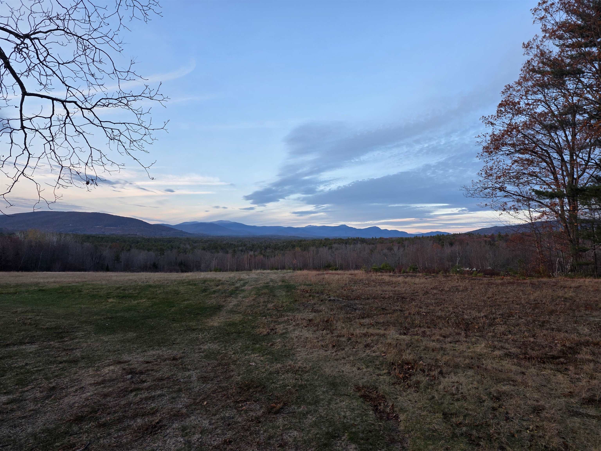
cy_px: 226
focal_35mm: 23
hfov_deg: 73.9
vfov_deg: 58.9
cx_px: 300
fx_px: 399
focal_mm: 6.25
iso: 40
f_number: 1.7
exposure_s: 1/180
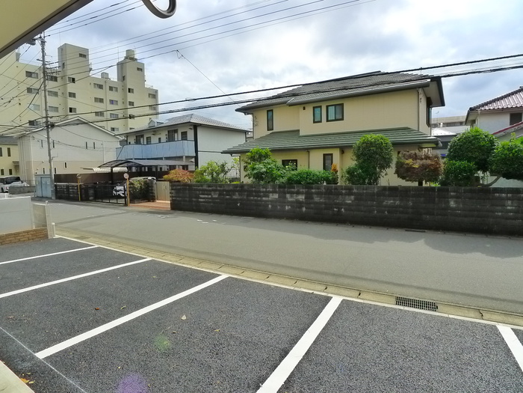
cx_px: 262
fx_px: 363
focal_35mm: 24
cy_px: 196
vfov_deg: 56.8
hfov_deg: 71.6
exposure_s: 1/800
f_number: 4.5
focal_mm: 5.1
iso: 400
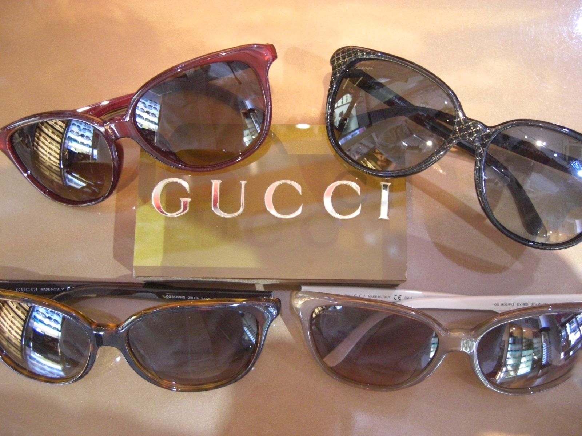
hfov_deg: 49.0
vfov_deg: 37.7
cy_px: 218
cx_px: 291
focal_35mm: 38
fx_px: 639
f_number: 2.8
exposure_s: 1/60
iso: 800
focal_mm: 7.9
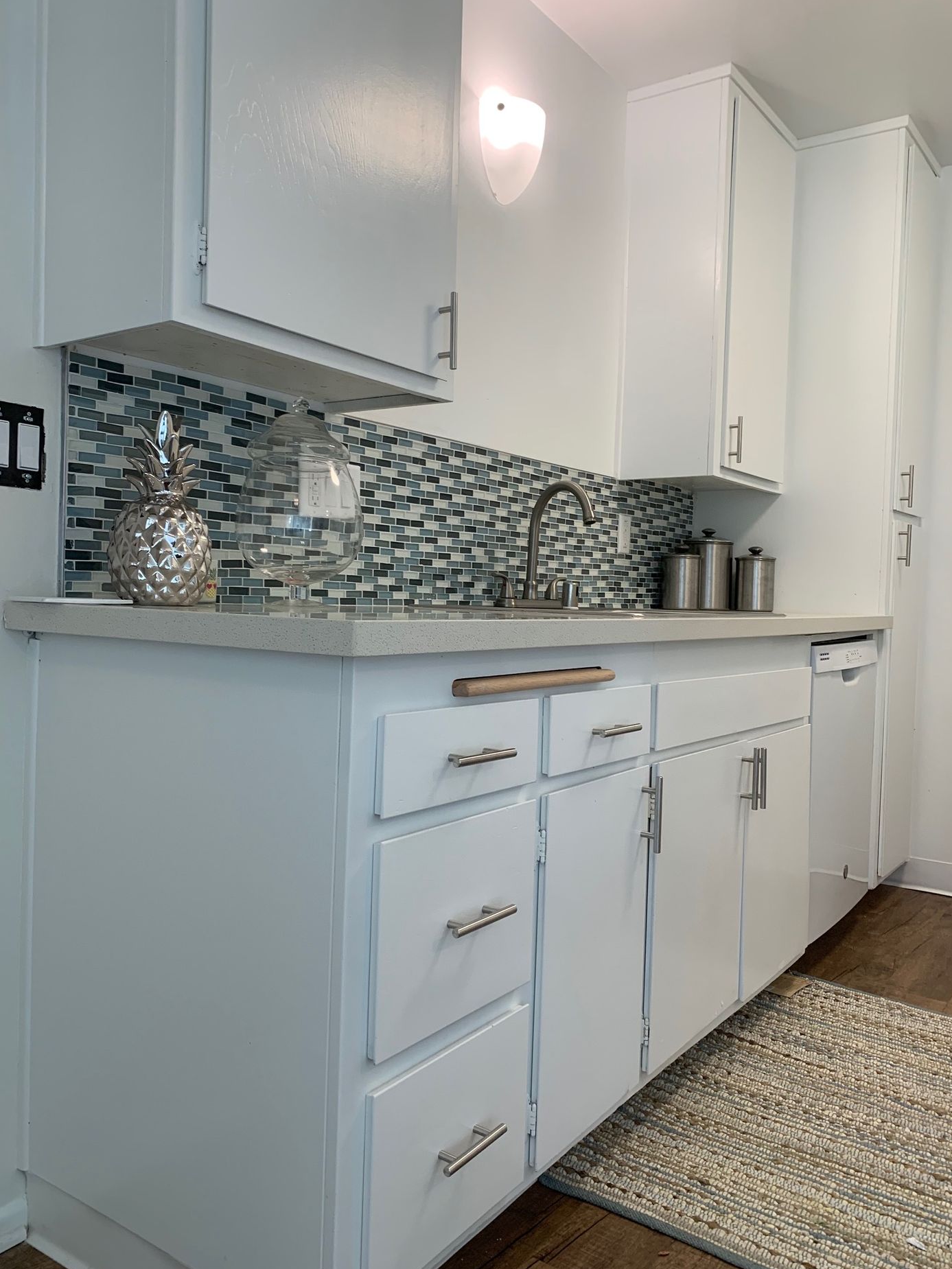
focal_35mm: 27
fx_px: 990
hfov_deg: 51.4
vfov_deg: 65.3
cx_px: 483
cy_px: 613
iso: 64
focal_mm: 4.25
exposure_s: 1/120
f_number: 1.8
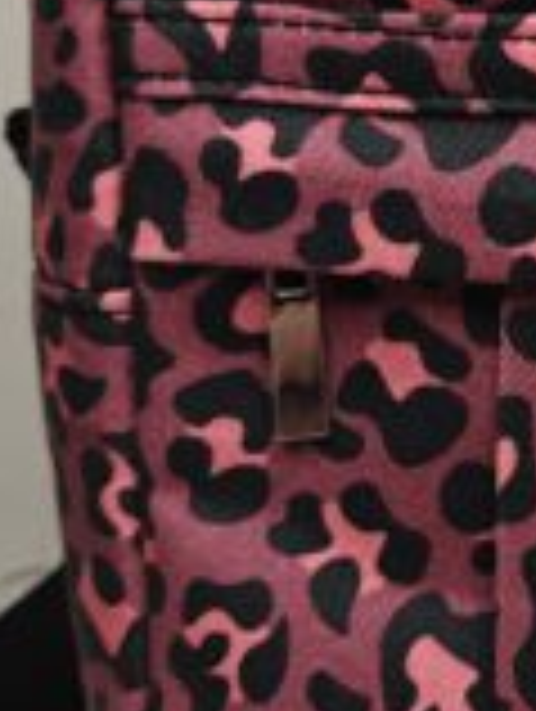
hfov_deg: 14.0
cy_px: 205
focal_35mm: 97
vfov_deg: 20.1
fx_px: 1997
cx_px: 869
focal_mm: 6.06
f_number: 1.6
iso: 320
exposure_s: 1/100
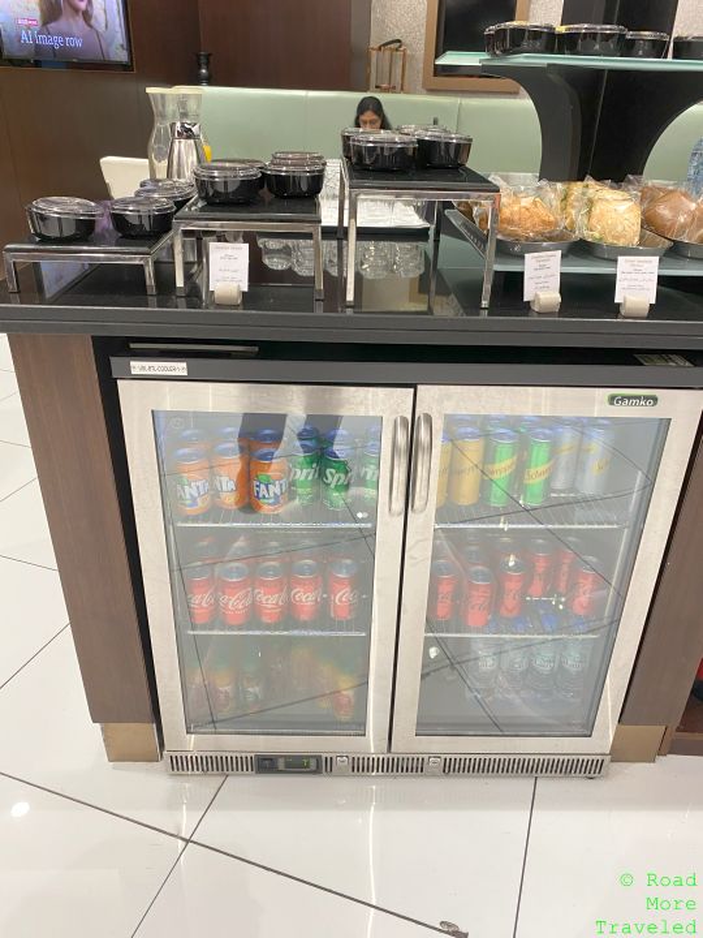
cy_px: 469
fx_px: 704
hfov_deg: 53.1
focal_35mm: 26
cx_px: 352
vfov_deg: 67.3
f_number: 1.8
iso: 160
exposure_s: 1/50
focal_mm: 4.25
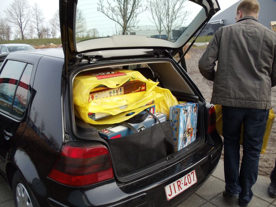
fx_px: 351
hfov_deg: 42.9
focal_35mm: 44
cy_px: 104
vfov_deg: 32.9
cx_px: 138
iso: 100
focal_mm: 6
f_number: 3.5
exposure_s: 1/320
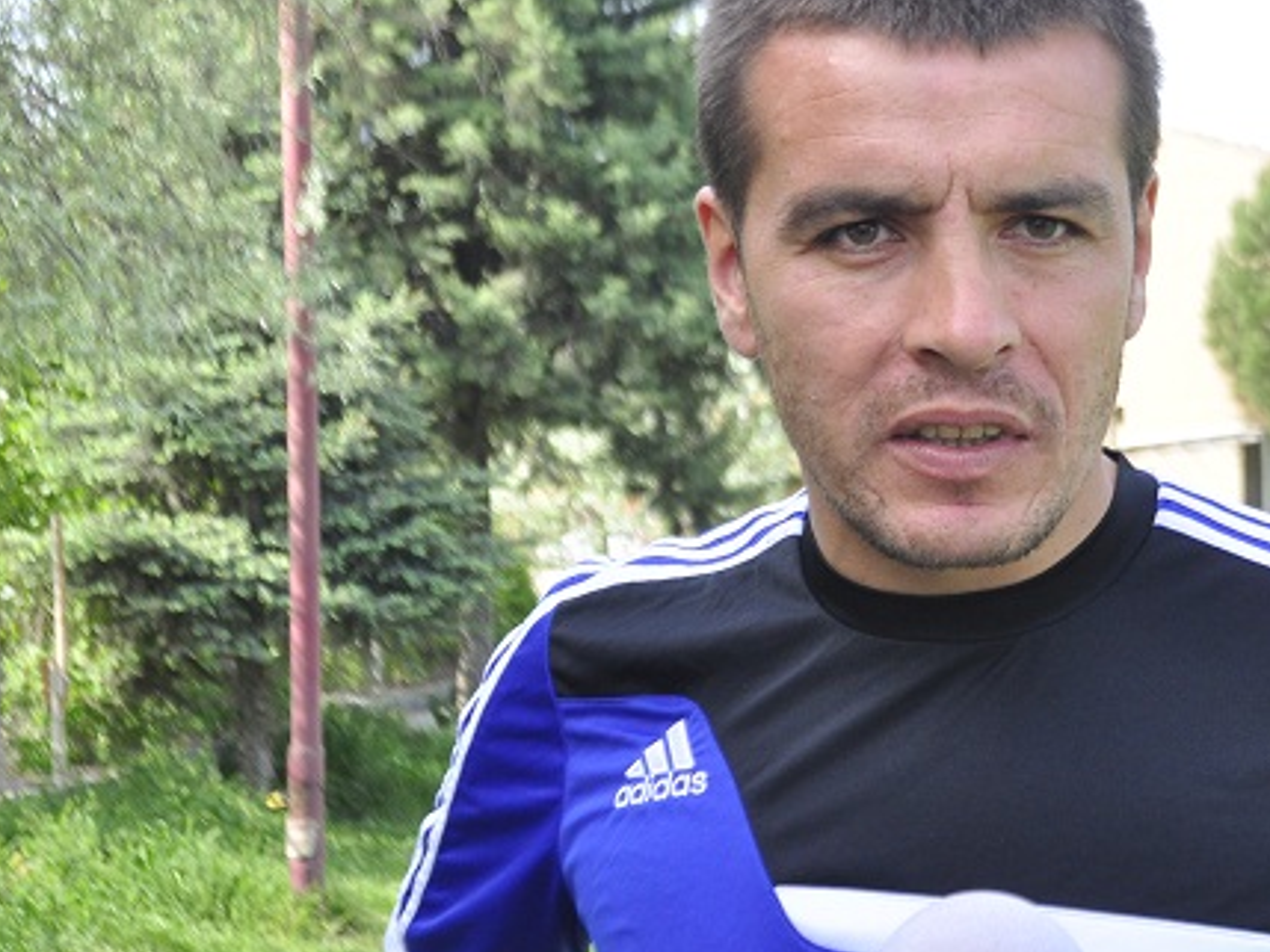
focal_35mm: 76
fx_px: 2779
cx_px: 912
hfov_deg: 25.5
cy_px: 458
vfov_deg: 19.5
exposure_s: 1/400
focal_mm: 35
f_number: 4.5
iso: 640
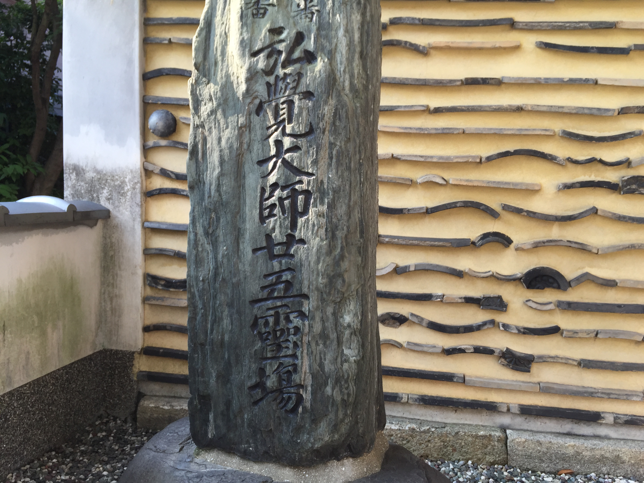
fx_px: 540
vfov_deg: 48.2
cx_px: 322
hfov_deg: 61.7
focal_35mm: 29
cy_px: 242
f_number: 2.2
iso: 32
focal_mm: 4.15
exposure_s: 1/197
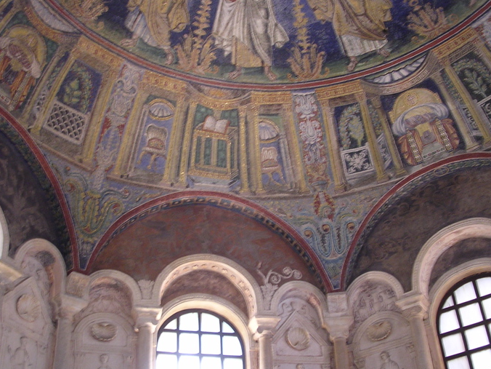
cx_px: 235
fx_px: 638
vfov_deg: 32.2
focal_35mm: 45
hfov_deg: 42.1
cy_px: 205
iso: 138
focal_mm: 5.8
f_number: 2.8
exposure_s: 1/3.7
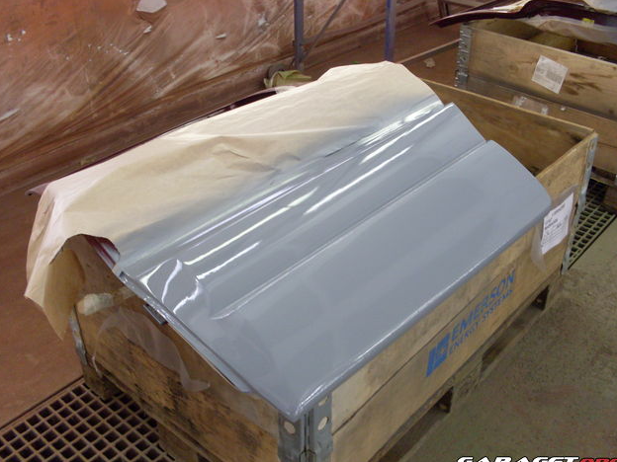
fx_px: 695
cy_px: 235
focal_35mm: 39
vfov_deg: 36.8
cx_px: 309
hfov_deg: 47.9
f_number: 2.8
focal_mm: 6.3
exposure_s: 1/45
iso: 160
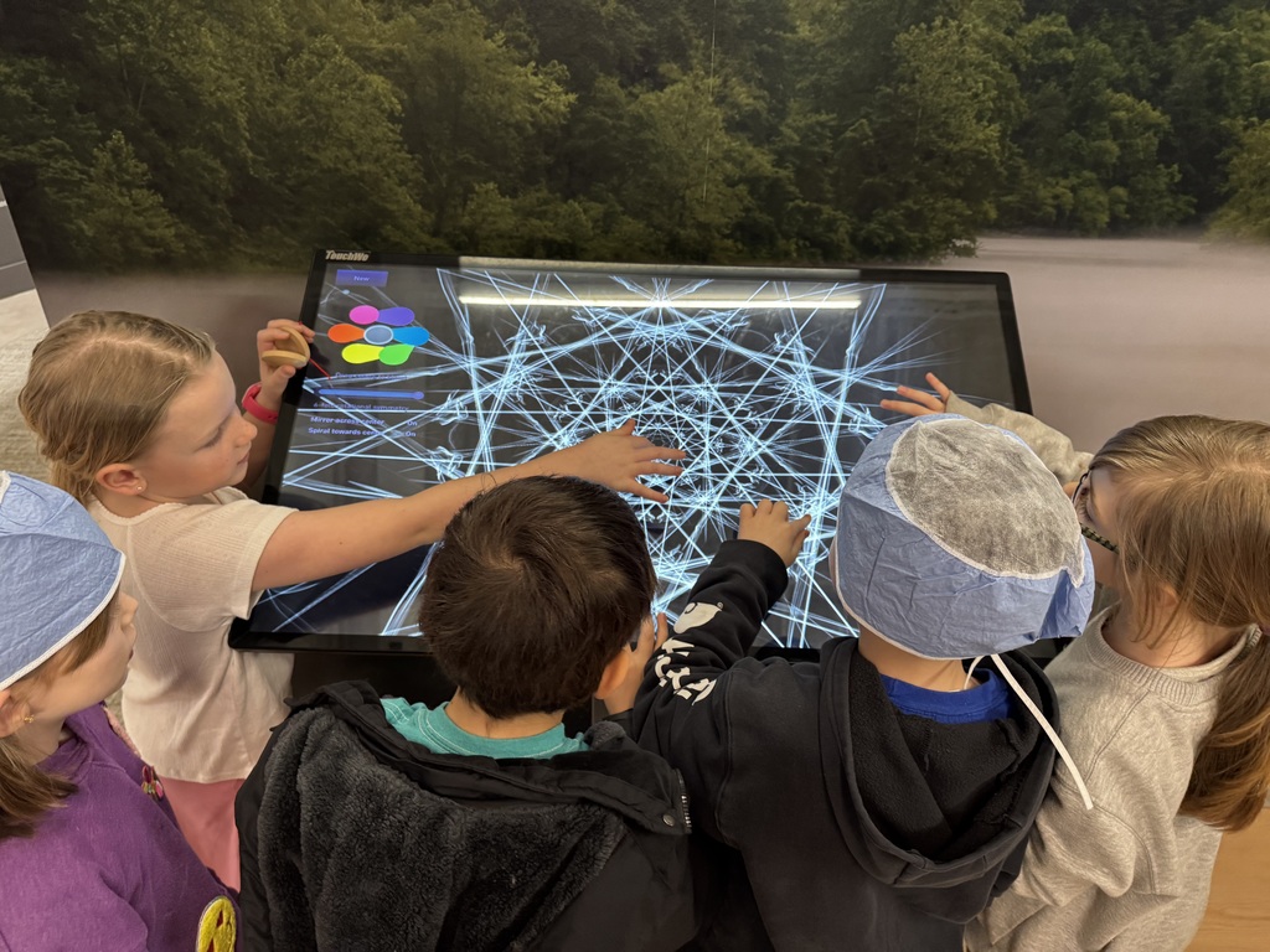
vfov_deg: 56.8
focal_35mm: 24
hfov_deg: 71.6
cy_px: 476
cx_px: 635
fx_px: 881
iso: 250
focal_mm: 6.76
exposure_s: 1/60
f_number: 1.78
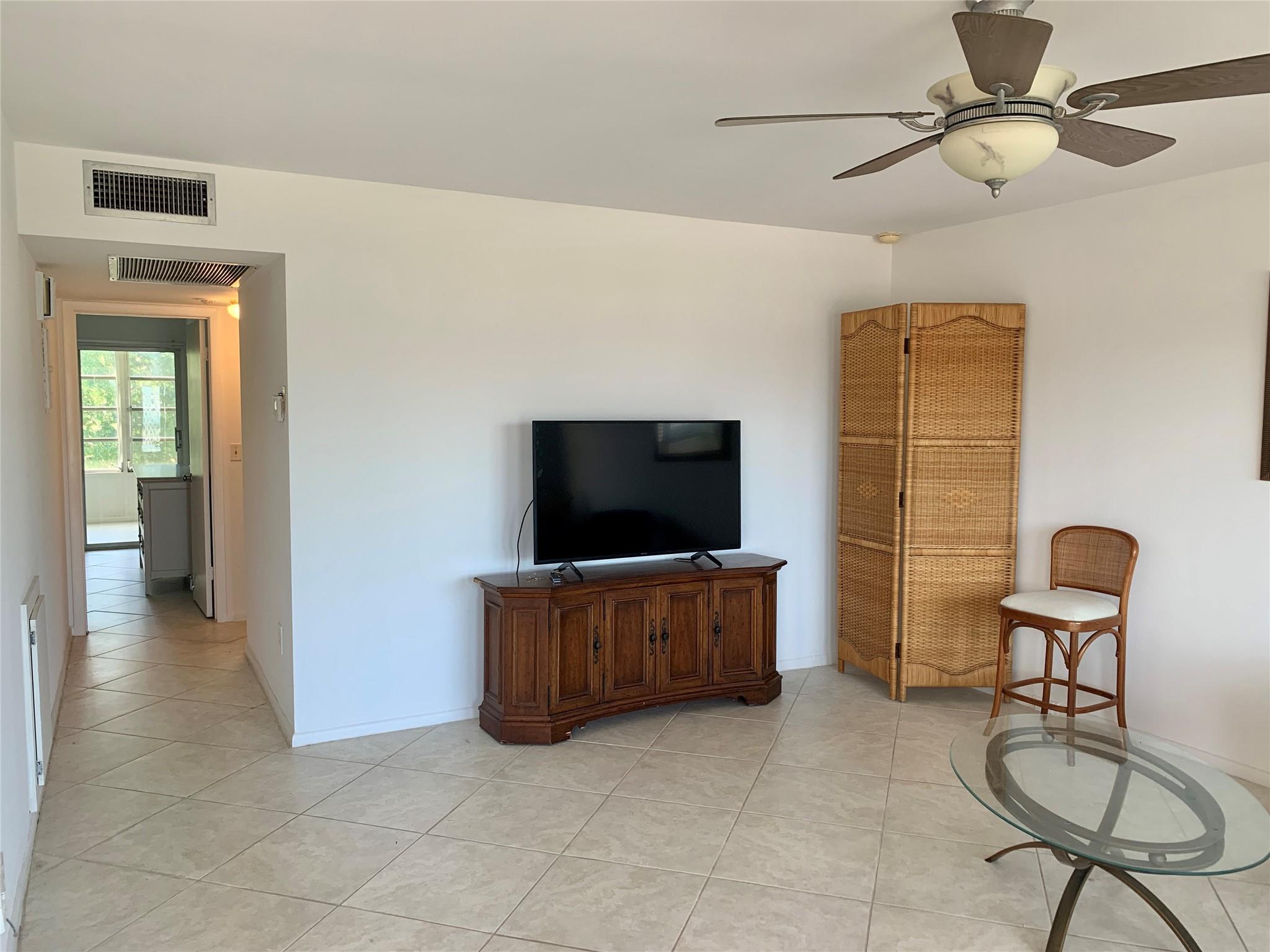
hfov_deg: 67.3
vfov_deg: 53.1
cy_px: 476
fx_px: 954
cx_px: 635
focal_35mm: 26
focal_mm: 4.25
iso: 64
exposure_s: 1/60
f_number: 1.8
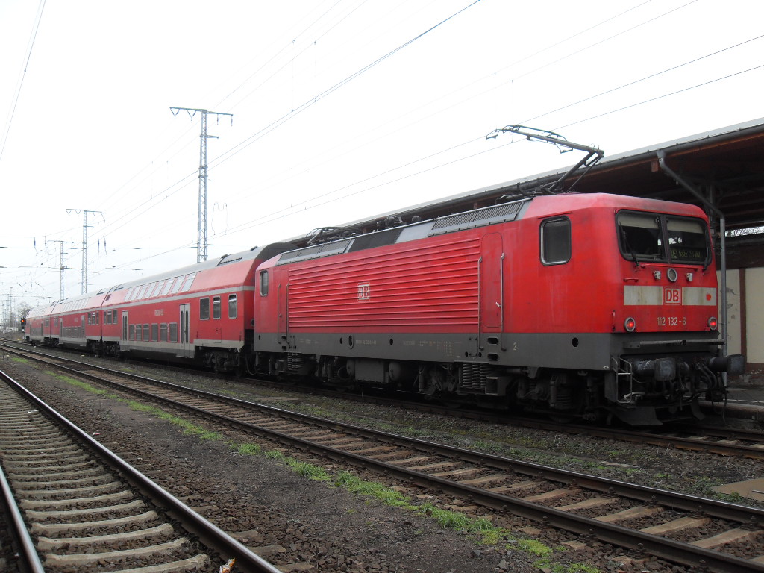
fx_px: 750
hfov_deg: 54.0
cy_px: 286
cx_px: 382
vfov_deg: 41.8
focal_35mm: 34
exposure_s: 1/90
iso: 80
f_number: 2.8
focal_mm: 6.3
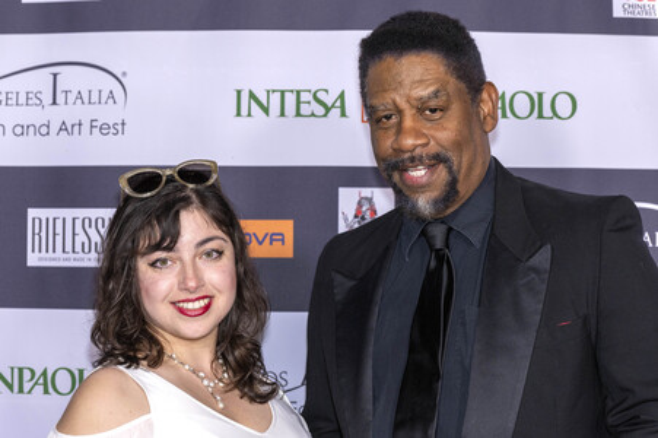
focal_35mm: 75
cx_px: 329
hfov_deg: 27.0
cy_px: 219
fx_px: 1370
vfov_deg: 18.2
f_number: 5.6
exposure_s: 1/200
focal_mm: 75
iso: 800
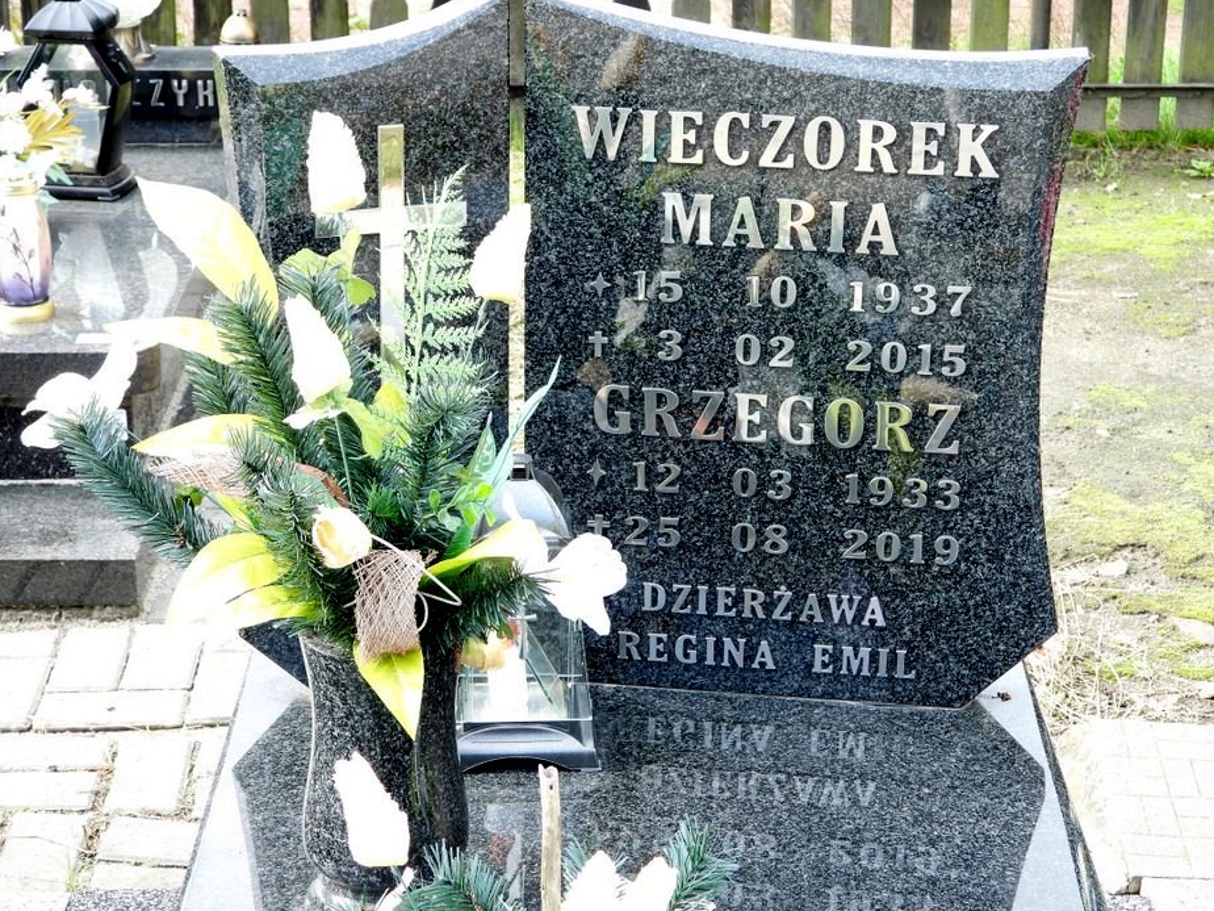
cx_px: 602
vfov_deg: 20.4
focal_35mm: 72
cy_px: 415
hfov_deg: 27.0
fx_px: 2525
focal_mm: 11.7
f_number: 3.5
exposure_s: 1/80
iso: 100
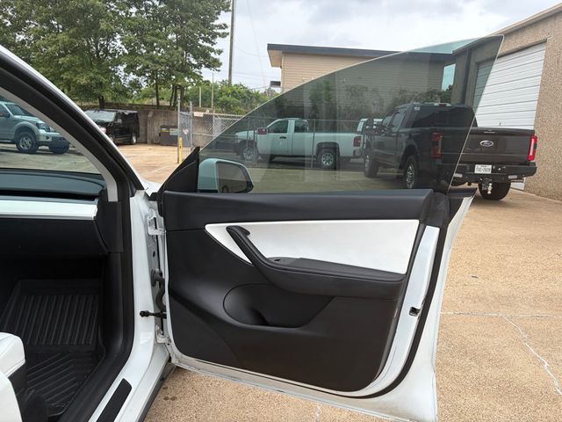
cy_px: 211
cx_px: 281
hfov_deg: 67.3
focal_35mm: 26
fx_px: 422
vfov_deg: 53.1
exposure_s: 1/1751
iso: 50
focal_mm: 5.96
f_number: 1.6
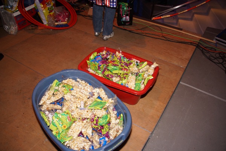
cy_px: 76
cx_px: 113
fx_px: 188
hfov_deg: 61.9
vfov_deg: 43.6
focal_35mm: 30
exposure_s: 1/60
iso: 320
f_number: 3.5
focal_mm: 20
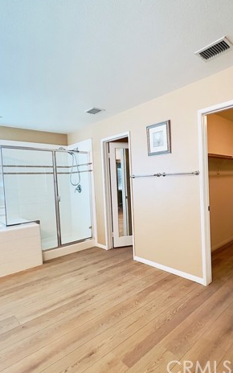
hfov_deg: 60.0
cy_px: 186
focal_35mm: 19
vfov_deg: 88.0
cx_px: 165
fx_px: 193
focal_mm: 1.57
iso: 125
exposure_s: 1/60
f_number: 1.8
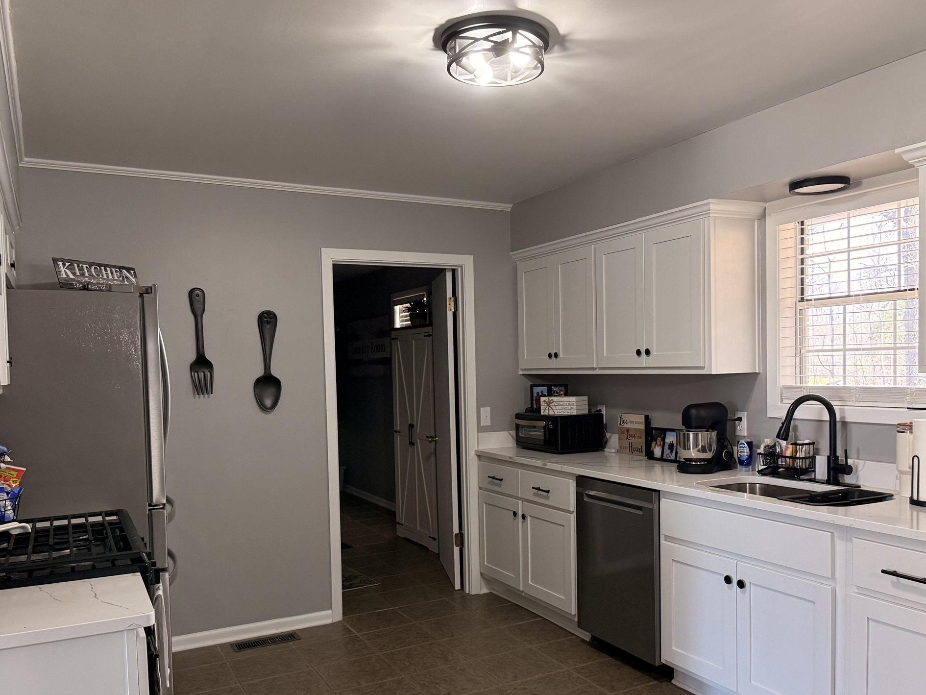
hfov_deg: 47.8
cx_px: 500
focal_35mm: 39
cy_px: 401
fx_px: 1043
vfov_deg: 36.7
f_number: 1.78
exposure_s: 1/89
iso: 200
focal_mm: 6.76
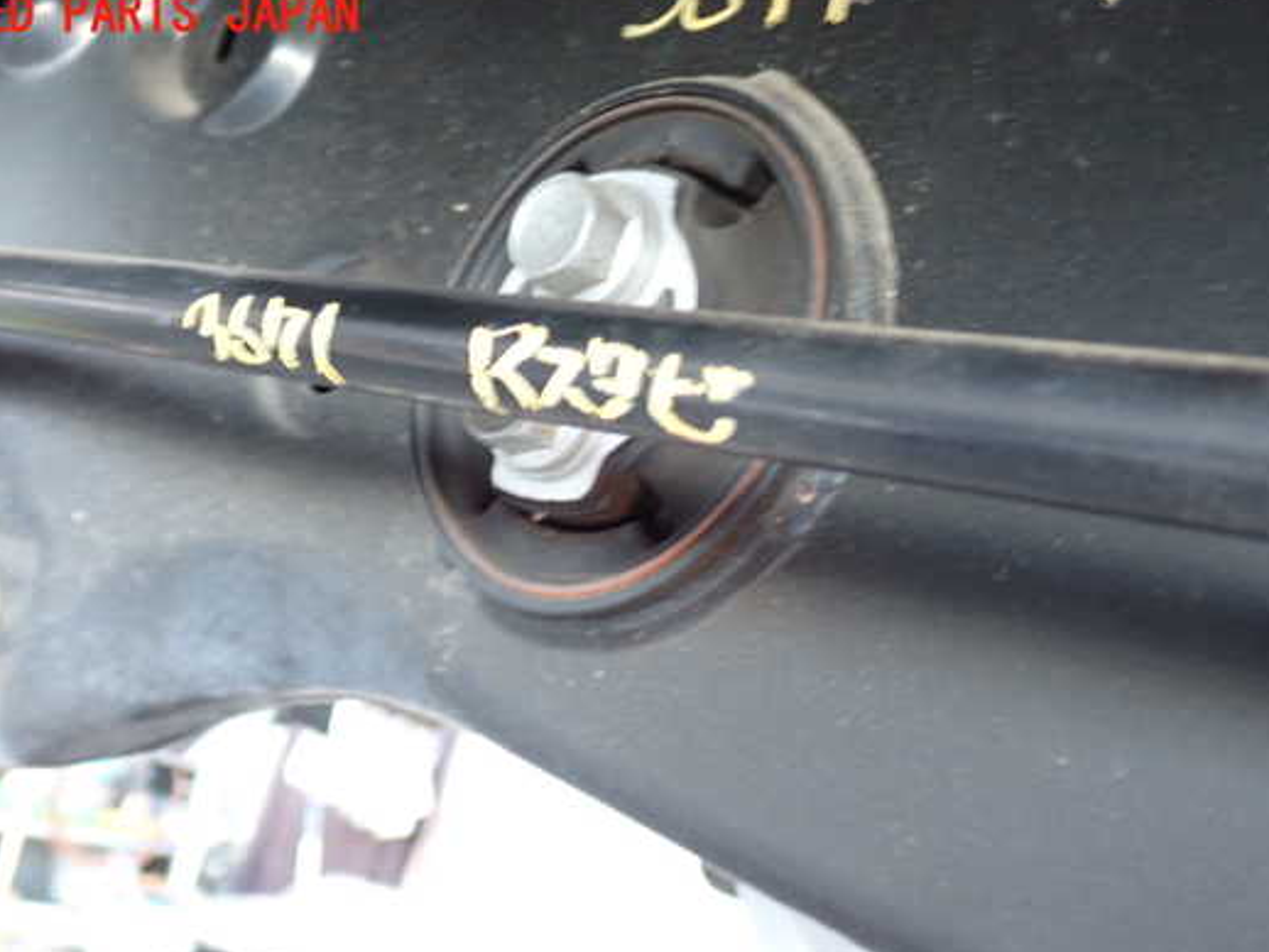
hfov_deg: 42.9
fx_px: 1614
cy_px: 536
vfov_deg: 32.9
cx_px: 649
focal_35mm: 44
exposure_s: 1/15
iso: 800
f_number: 2.7
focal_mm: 6.83
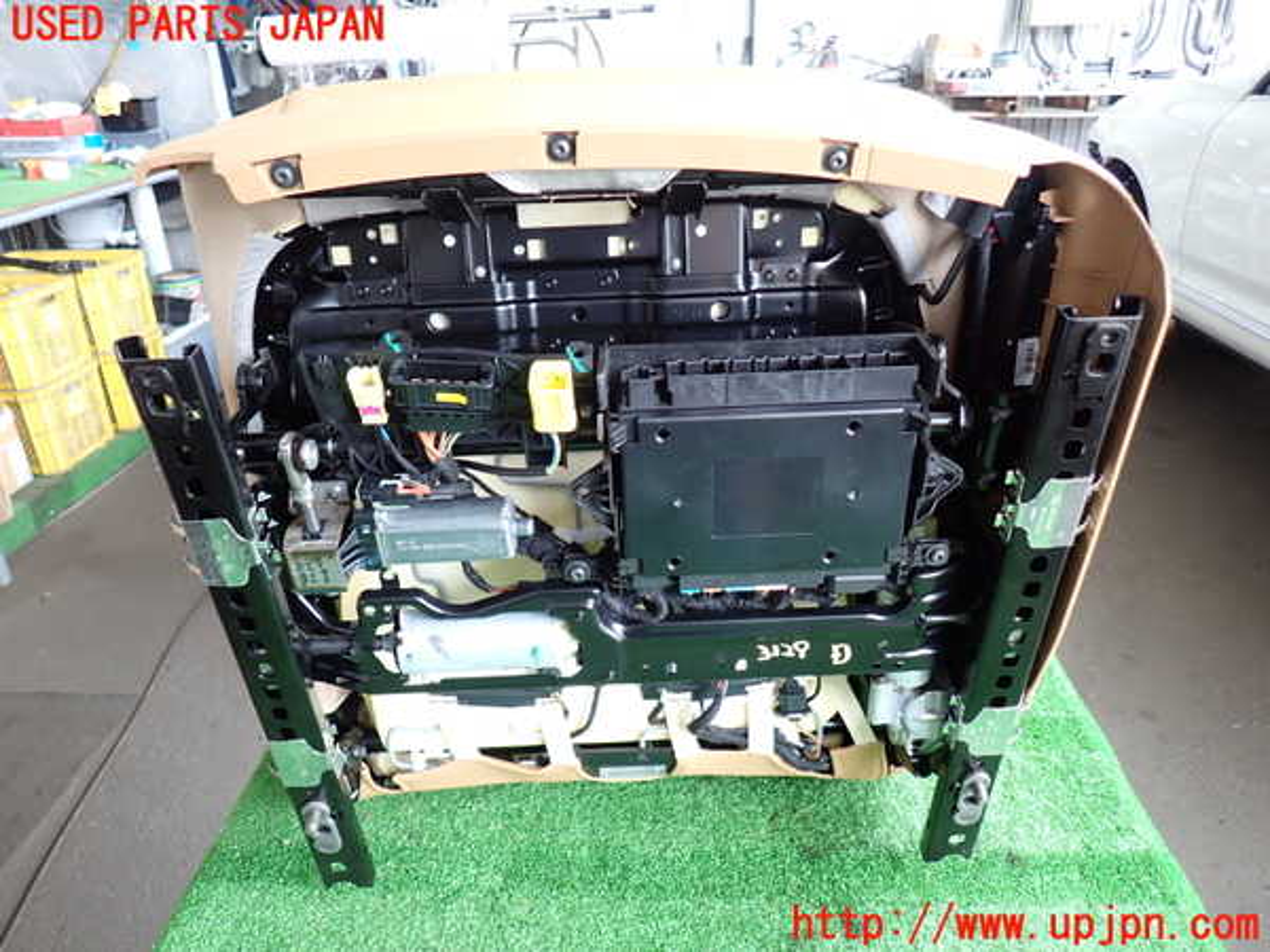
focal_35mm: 25
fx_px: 917
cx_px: 635
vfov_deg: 54.9
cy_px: 476
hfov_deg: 69.4
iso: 125
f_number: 2
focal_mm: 4.5
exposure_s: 1/60
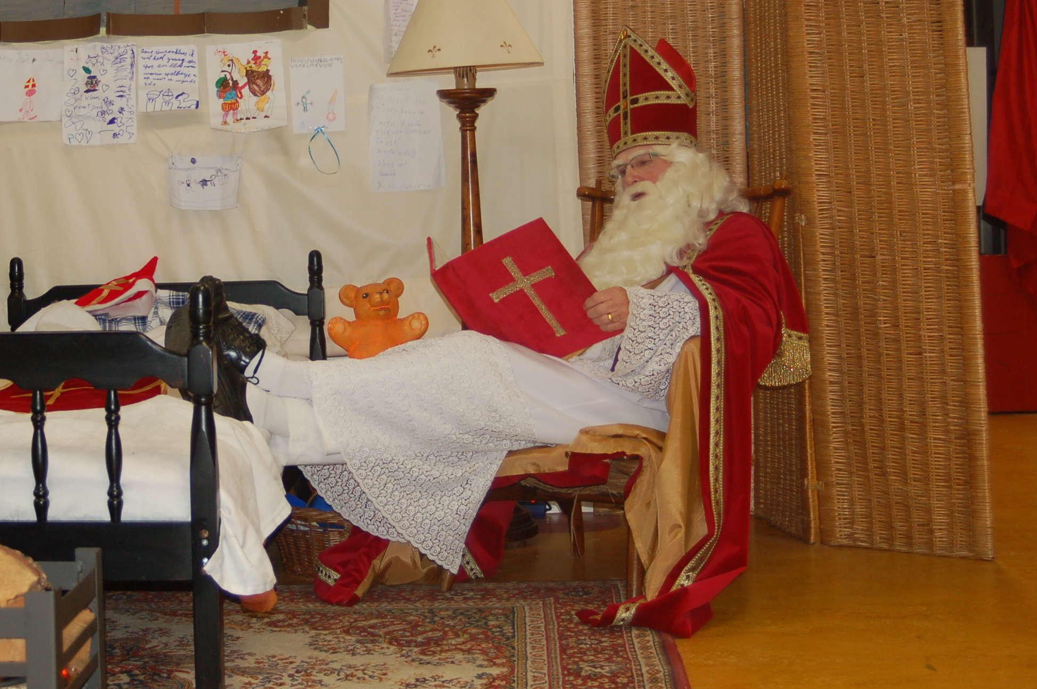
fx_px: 1870
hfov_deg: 30.6
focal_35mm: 65
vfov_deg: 20.7
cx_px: 307
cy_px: 167
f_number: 3.5
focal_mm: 28
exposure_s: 1/60
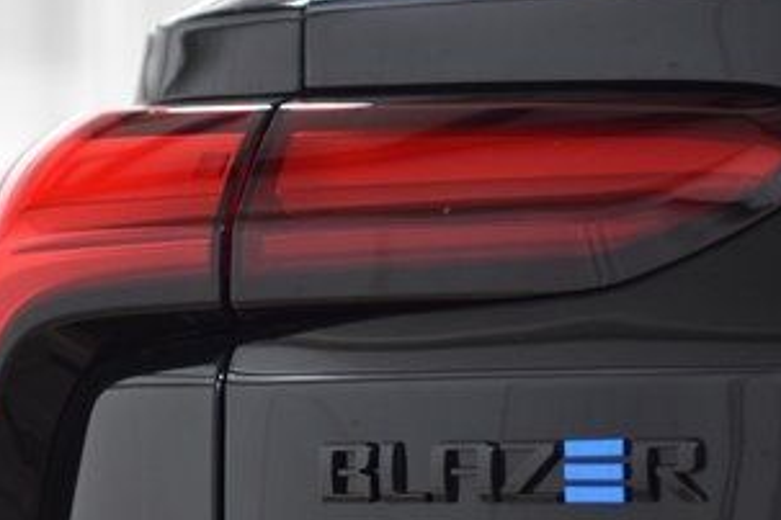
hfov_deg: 9.3
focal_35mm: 222
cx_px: 472
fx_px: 4816
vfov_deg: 6.2
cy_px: 516
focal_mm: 70
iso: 1600
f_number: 2.8
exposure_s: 1/100
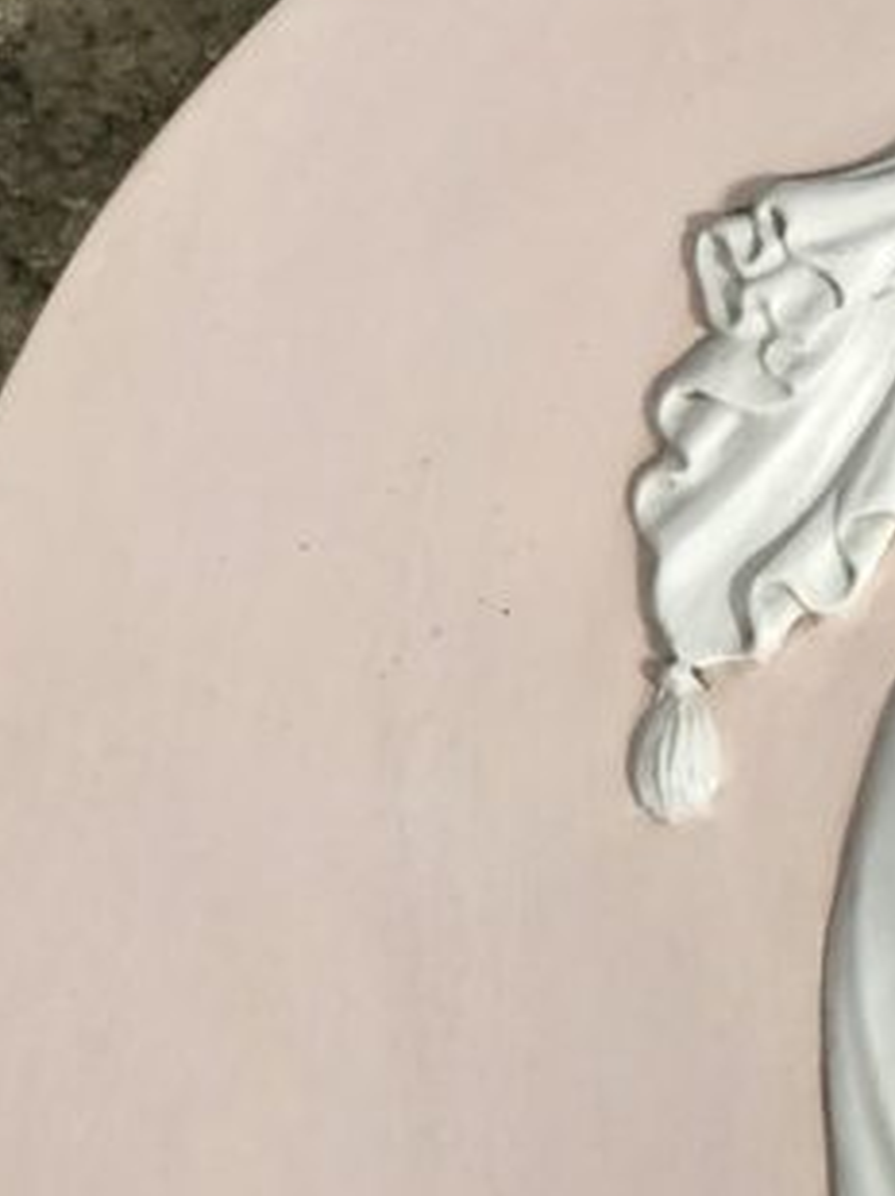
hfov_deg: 8.5
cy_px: 1235
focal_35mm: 172
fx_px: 5938
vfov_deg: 11.4
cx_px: 1188
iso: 100
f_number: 2.4
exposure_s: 1/33
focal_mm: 6
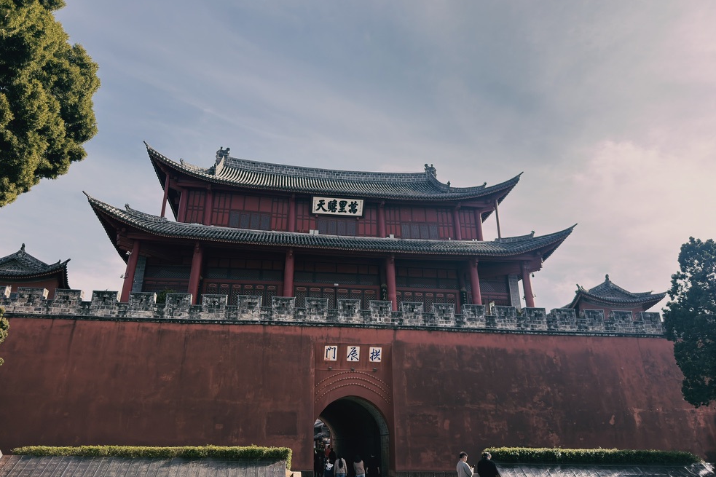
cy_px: 237
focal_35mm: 26
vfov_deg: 49.5
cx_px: 344
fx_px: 517
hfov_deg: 69.4
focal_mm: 6.76
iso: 64
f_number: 1.78
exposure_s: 1/4630
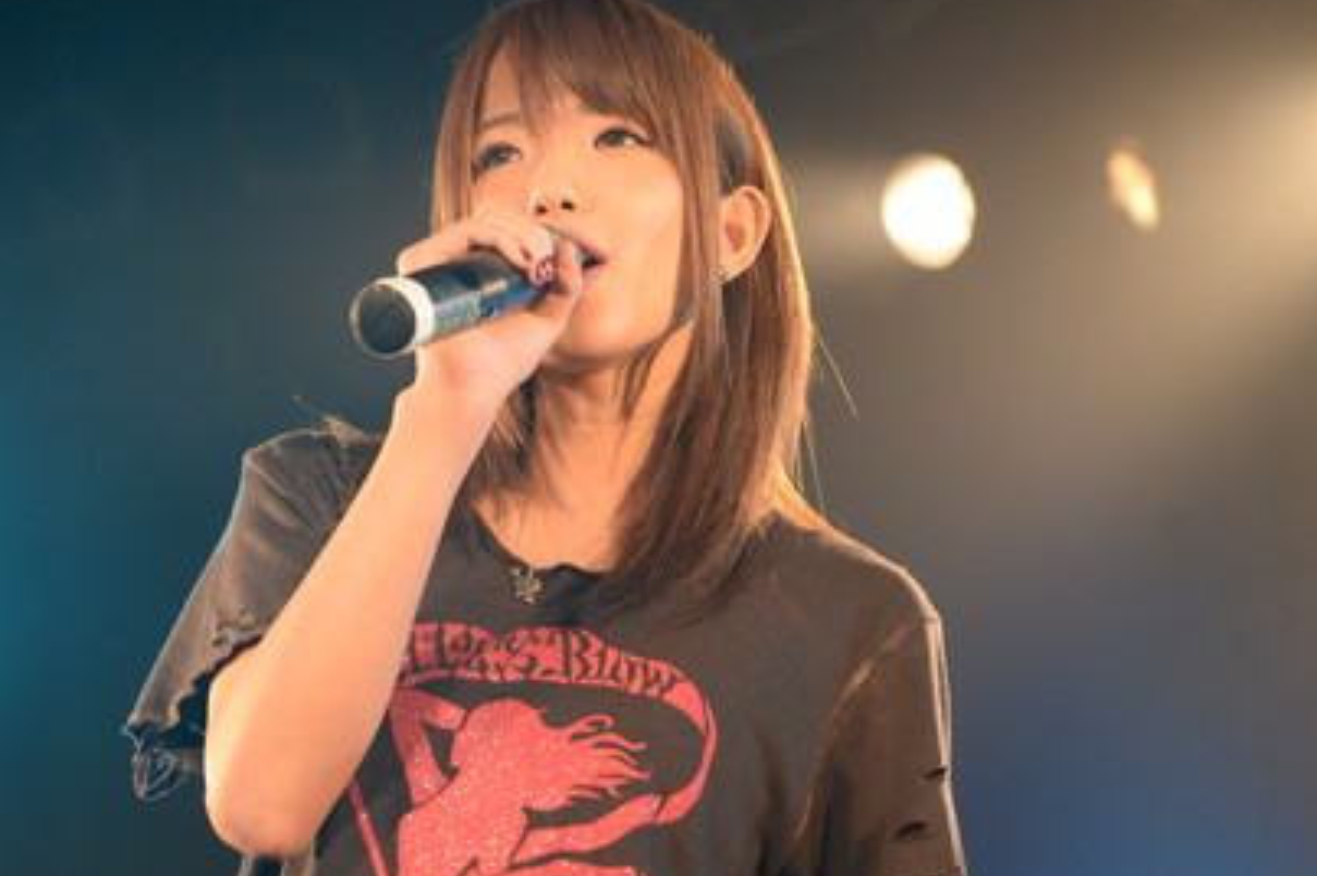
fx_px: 3875
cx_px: 660
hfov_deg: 19.3
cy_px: 660
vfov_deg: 12.9
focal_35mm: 106
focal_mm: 70
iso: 1600
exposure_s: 1/500
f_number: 4
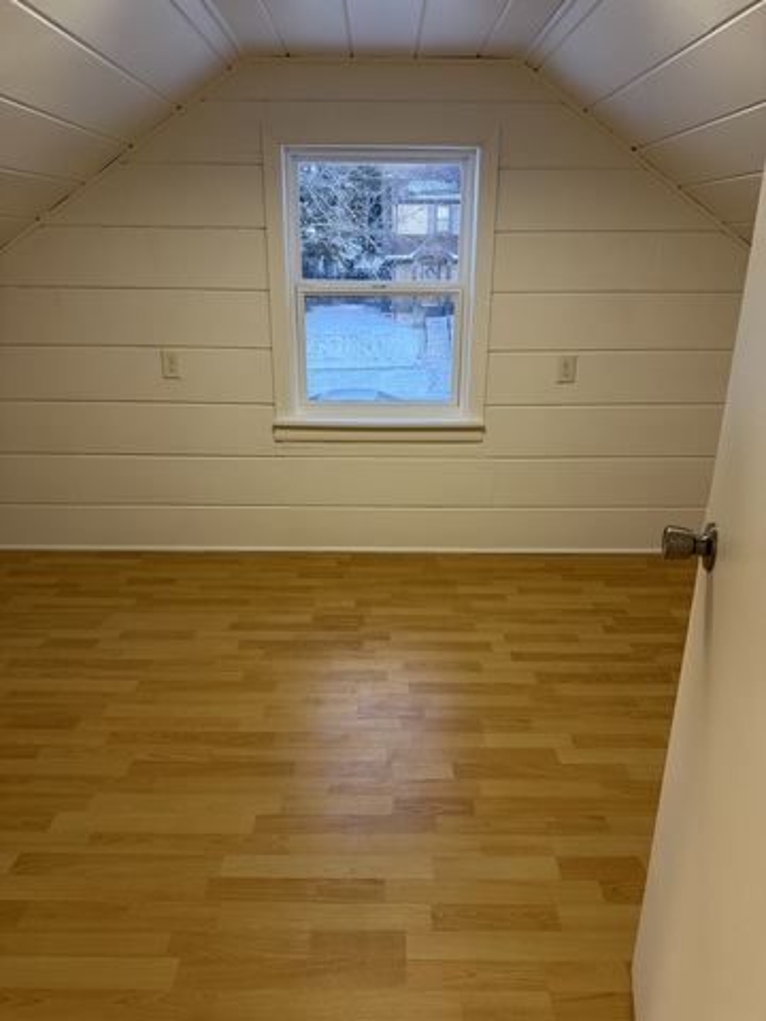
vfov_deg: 71.6
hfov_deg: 56.8
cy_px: 510
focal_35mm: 24
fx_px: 708
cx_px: 383
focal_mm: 6.76
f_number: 1.78
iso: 200
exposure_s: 1/60
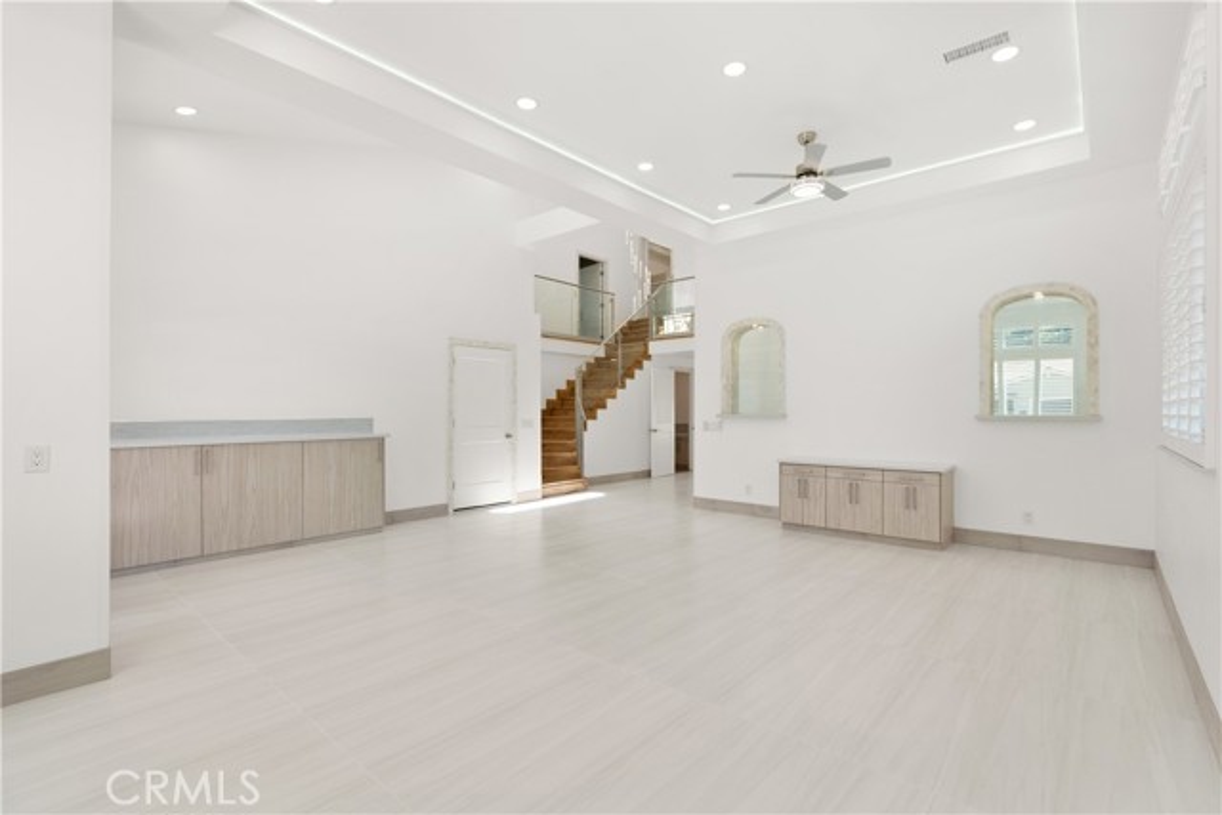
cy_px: 408
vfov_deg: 73.8
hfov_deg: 96.7
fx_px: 543
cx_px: 611
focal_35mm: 16
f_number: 9
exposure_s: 1/250
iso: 640
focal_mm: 16
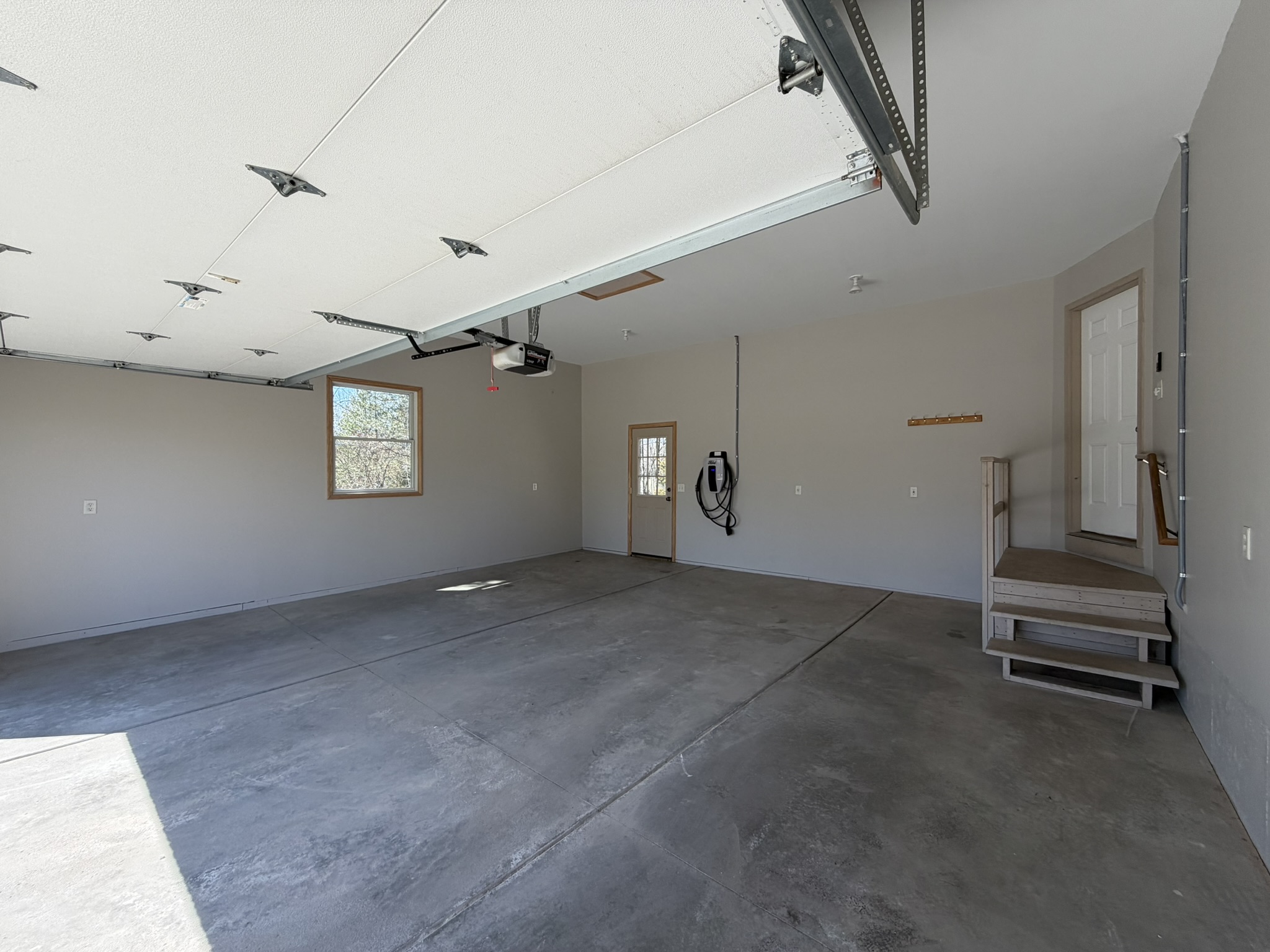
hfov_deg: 102.1
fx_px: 514
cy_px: 476
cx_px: 635
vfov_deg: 85.7
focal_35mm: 14
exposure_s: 1/205
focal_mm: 2.22
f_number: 2.2
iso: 40
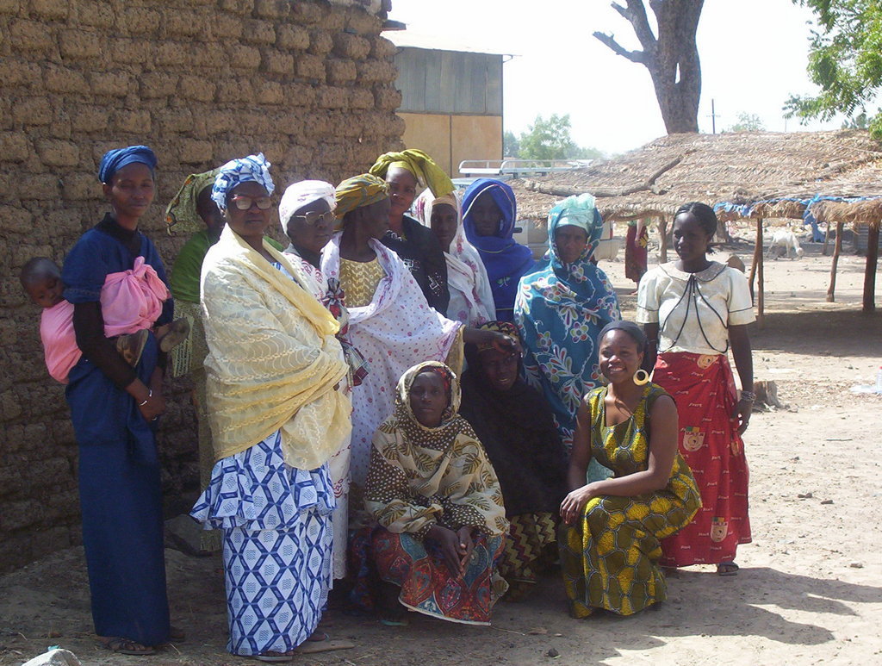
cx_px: 441
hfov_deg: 24.1
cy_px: 333
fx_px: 2069
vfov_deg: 18.3
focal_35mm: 81
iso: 100
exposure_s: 1/558
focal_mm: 10.76
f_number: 3.62
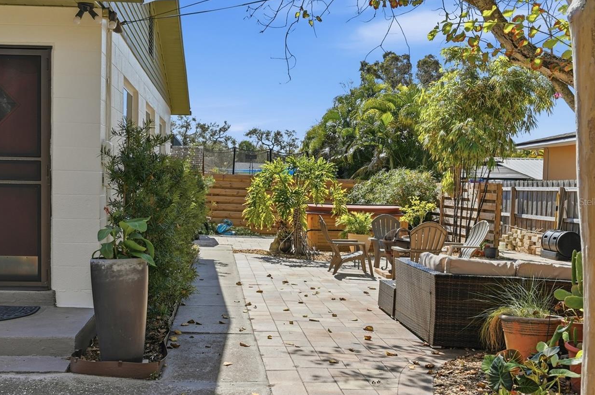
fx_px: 644
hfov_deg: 49.3
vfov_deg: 34.1
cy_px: 202
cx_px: 235
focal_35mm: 39
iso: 250
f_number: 9
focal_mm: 30
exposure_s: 1/8000
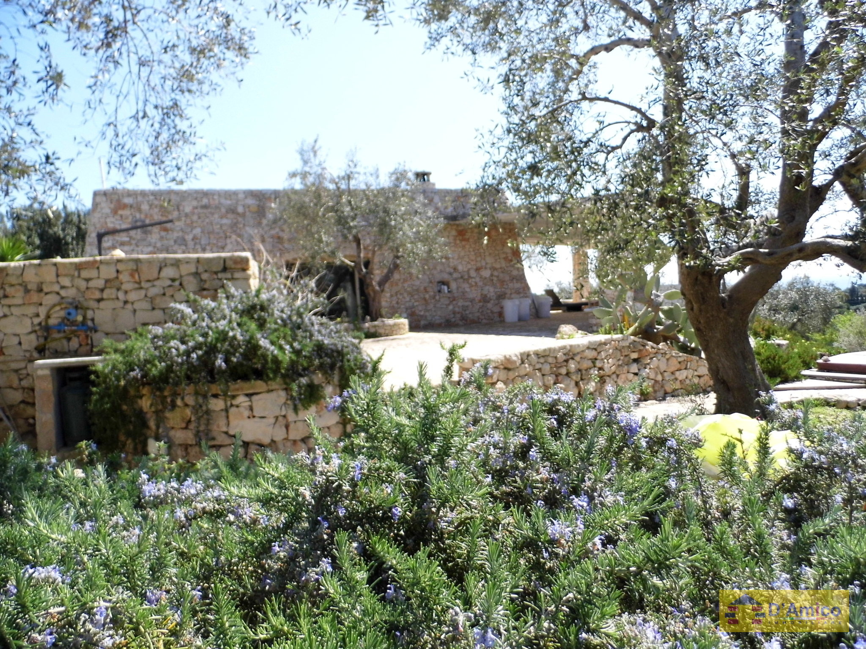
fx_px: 625
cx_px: 433
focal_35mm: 25
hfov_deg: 69.4
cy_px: 324
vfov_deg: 54.9
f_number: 3.1
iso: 100
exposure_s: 1/640
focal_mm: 4.5
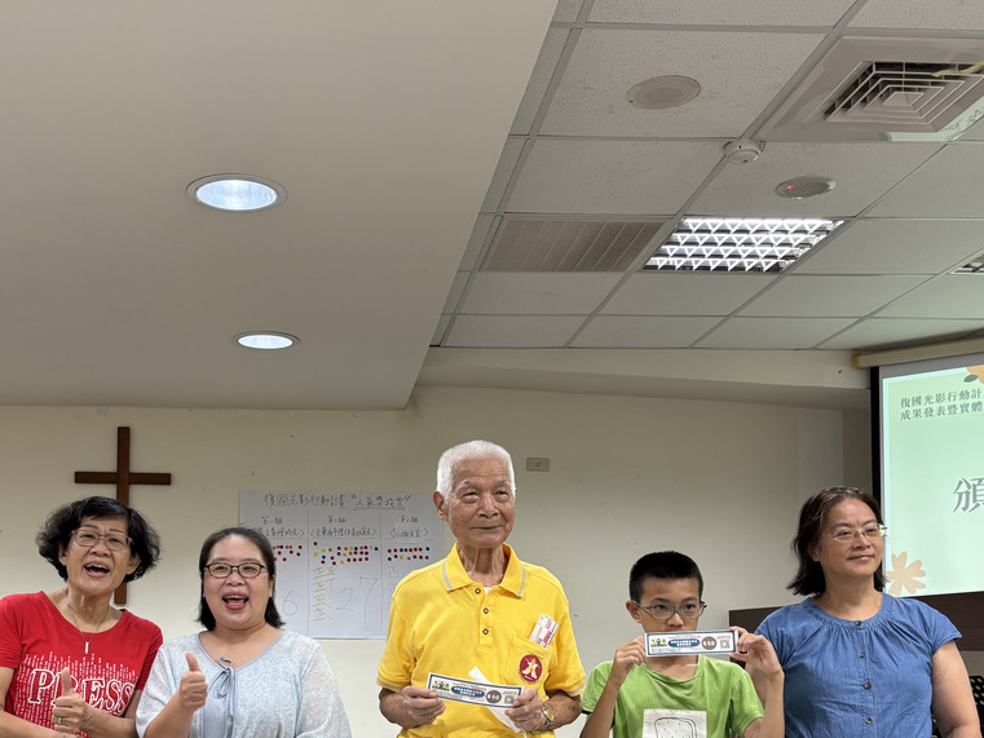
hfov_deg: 45.3
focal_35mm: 41
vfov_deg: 34.3
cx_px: 362
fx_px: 1166
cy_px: 571
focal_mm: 5.96
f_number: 1.6
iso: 100
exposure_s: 1/60
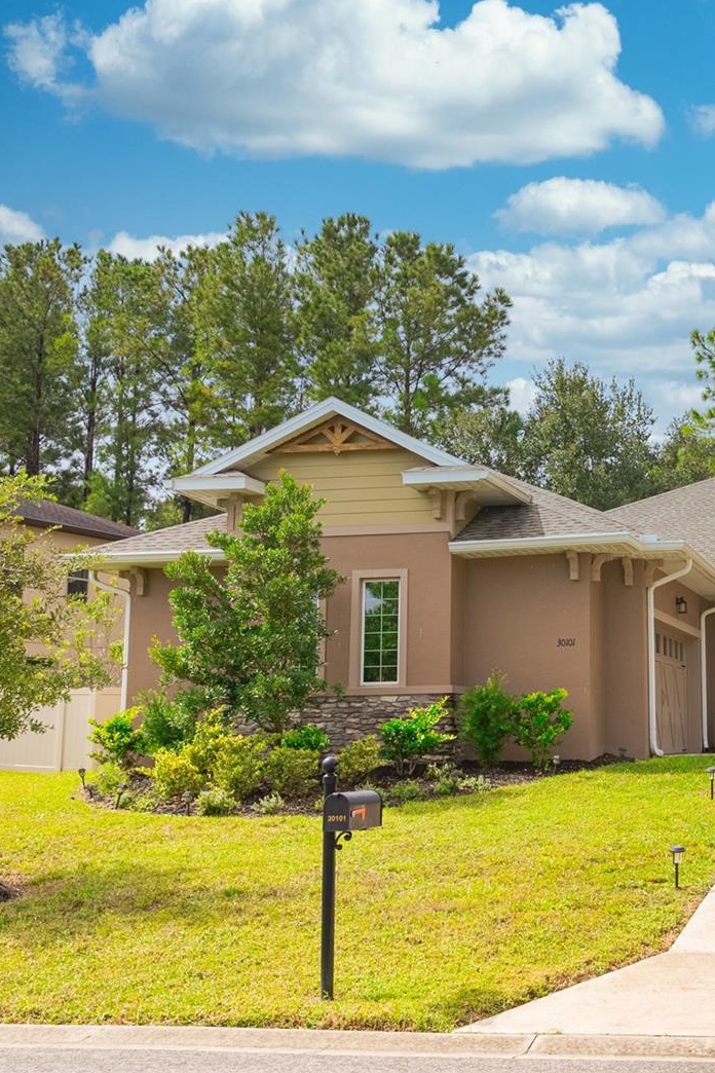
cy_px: 527
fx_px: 1370
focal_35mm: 46
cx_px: 737
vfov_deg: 42.7
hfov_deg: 27.4
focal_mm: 30
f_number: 9
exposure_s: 1/400
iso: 100
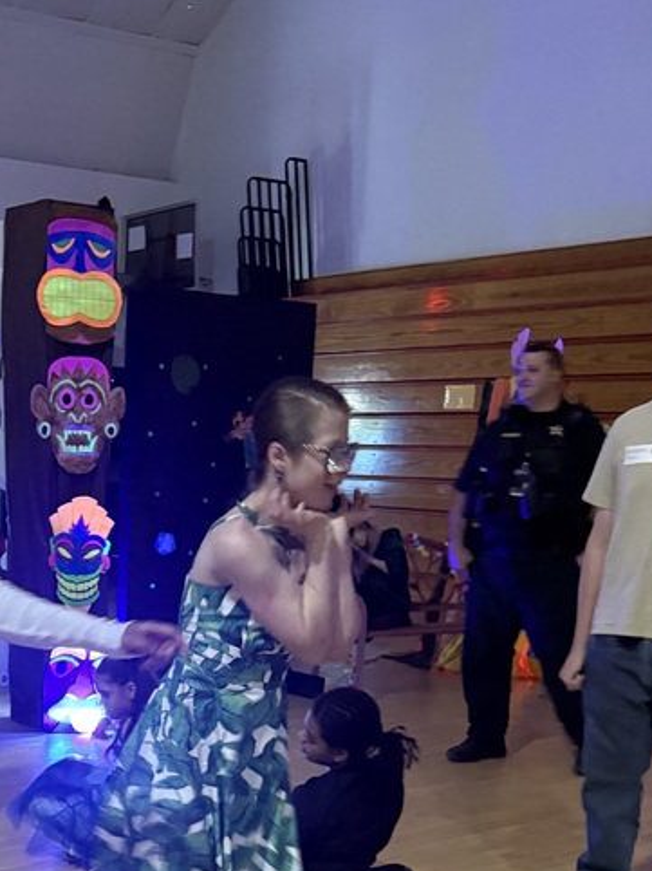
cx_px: 72
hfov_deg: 27.6
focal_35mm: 51
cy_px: 808
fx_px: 1282
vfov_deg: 35.0
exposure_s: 1/30
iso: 1250
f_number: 1.78
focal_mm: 6.76
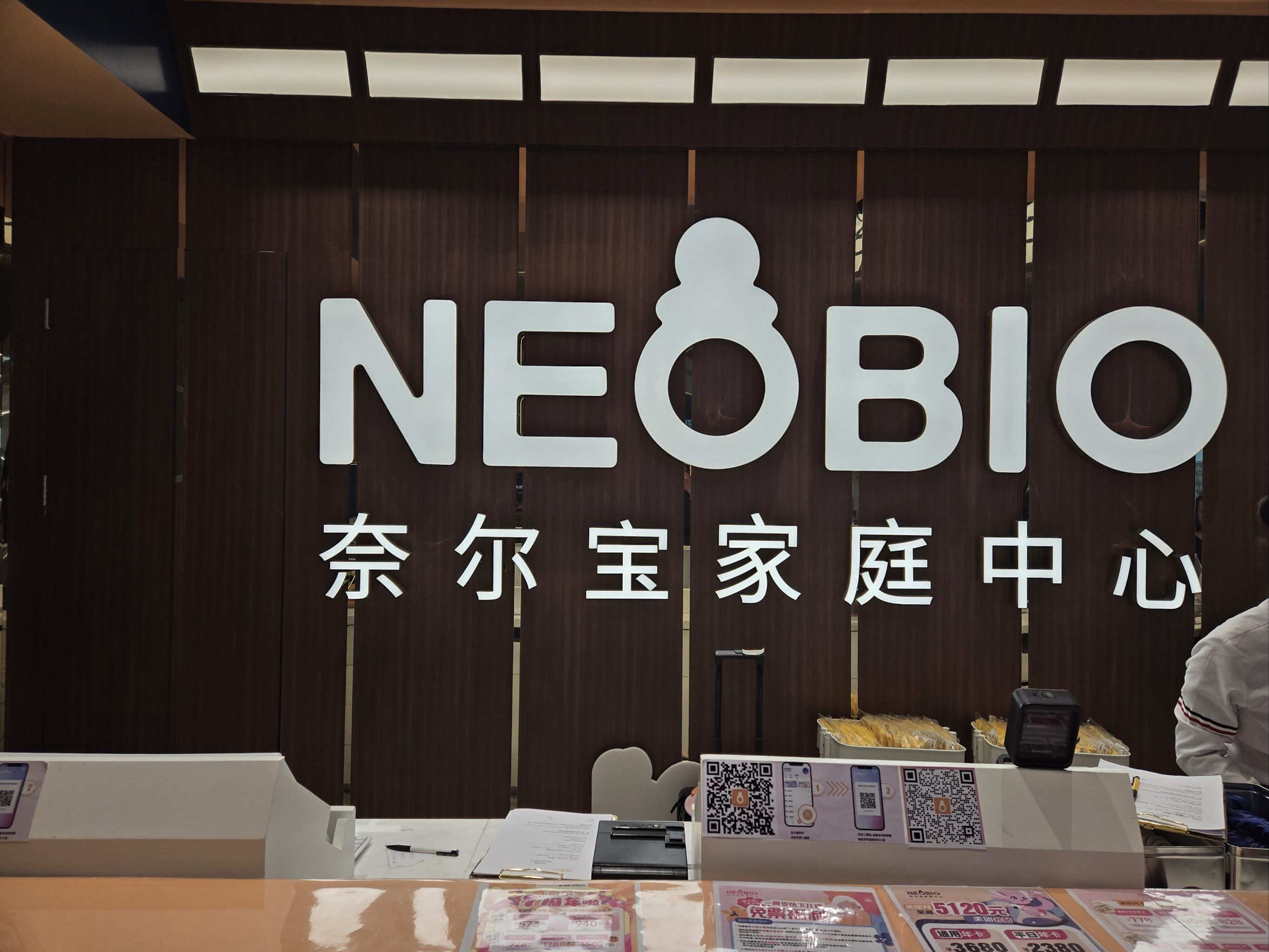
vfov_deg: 58.9
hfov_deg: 73.9
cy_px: 476
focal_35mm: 23
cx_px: 634
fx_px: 843
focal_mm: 5.4
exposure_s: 1/476
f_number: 1.8
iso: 25
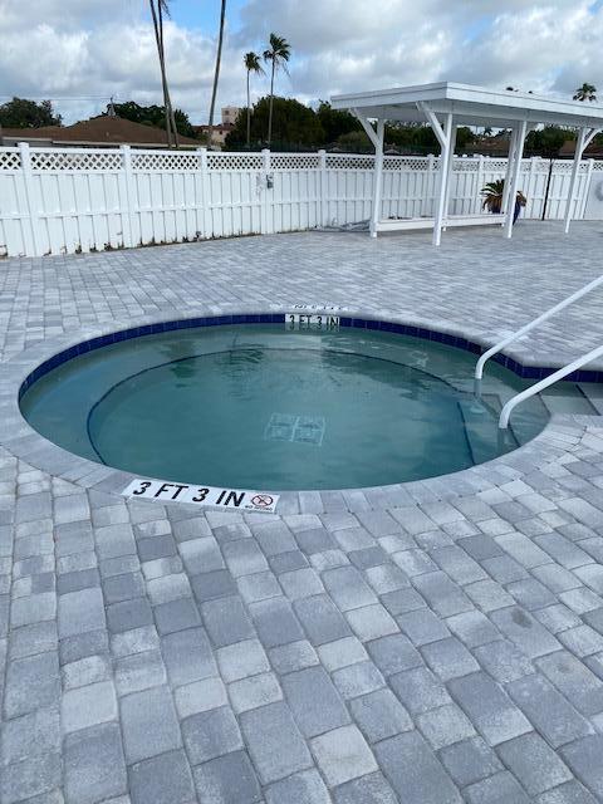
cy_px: 402
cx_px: 302
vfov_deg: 67.3
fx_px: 604
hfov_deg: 53.1
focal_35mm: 26
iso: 32
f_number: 1.8
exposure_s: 1/2967
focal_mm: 4.25
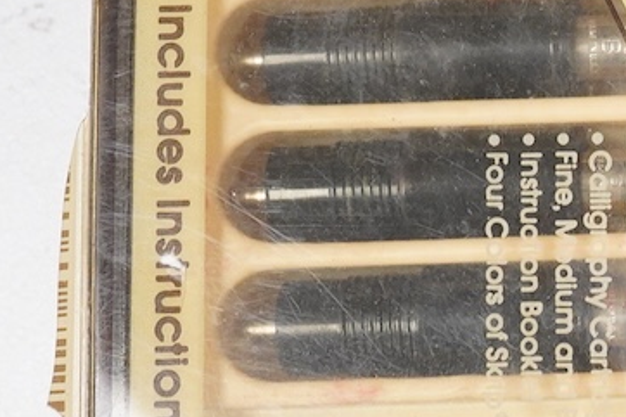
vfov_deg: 9.8
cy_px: 270
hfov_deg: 13.7
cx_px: 968
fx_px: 2433
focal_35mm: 140
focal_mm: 30
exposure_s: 1/100
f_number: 6.3
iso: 2500
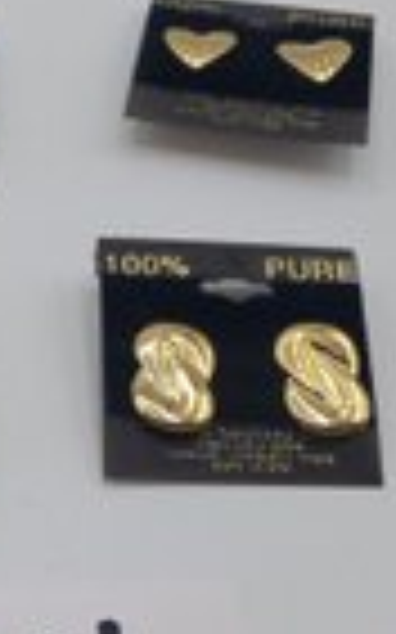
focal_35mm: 67
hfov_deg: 18.4
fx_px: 1158
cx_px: -83
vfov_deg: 29.6
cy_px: 546
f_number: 2.4
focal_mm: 4.3
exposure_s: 1/623
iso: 50
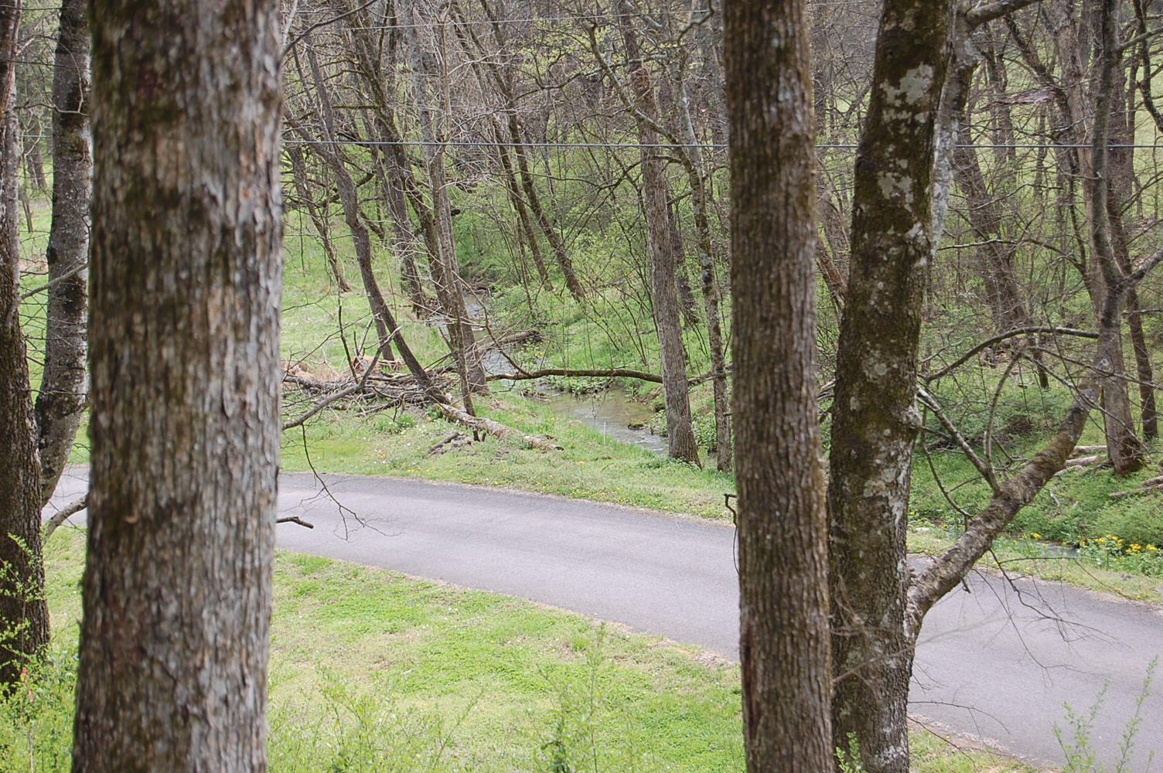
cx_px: 582
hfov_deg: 24.6
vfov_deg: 16.5
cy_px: 386
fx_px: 2663
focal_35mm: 82
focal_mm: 55
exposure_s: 1/160
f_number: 6.3
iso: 200
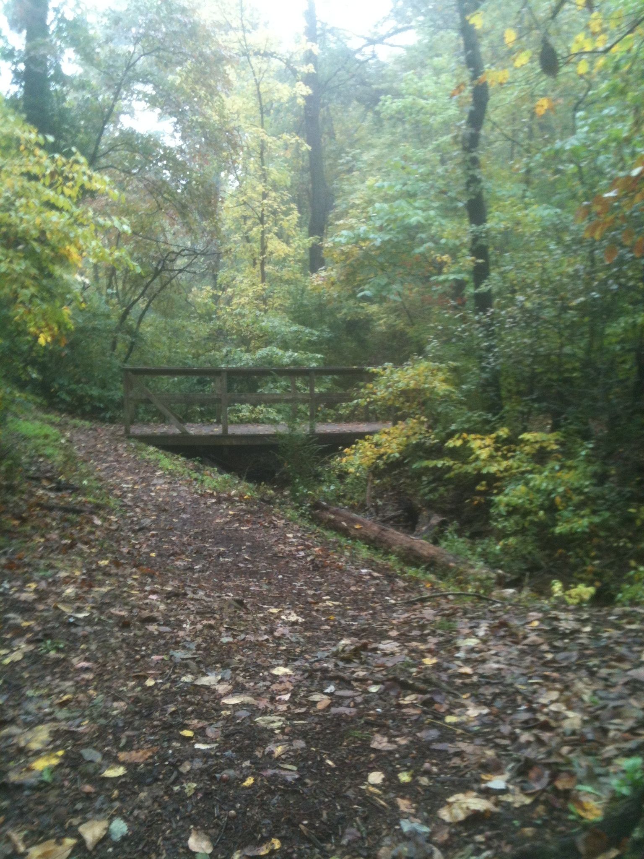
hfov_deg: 40.7
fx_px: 868
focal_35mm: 35
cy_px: 430
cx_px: 322
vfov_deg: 52.6
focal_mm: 3.85
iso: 80
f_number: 2.8
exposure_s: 1/25
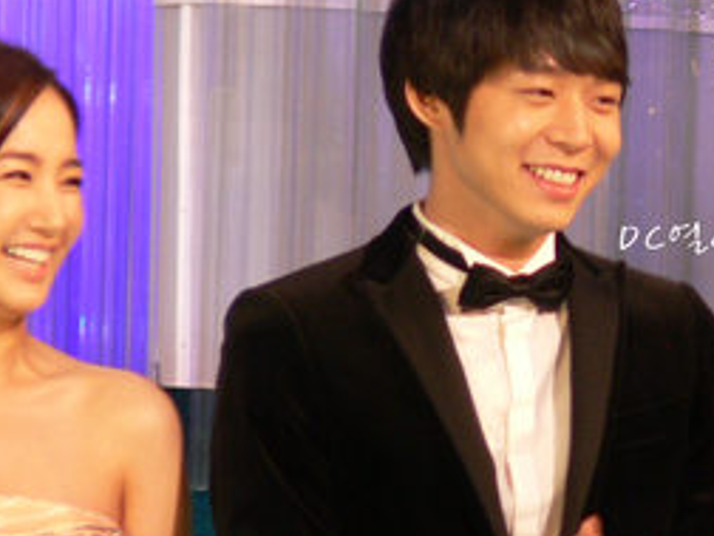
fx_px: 21905
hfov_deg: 1.9
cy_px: 359
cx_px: 604
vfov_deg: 1.4
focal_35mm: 1062
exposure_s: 1/30
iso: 160
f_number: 3.7
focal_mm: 88.8
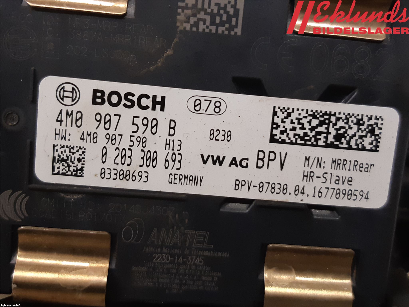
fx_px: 307
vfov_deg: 53.1
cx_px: 204
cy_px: 154
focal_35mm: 26
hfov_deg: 67.3
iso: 250
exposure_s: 1/50
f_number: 1.7
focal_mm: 3.93
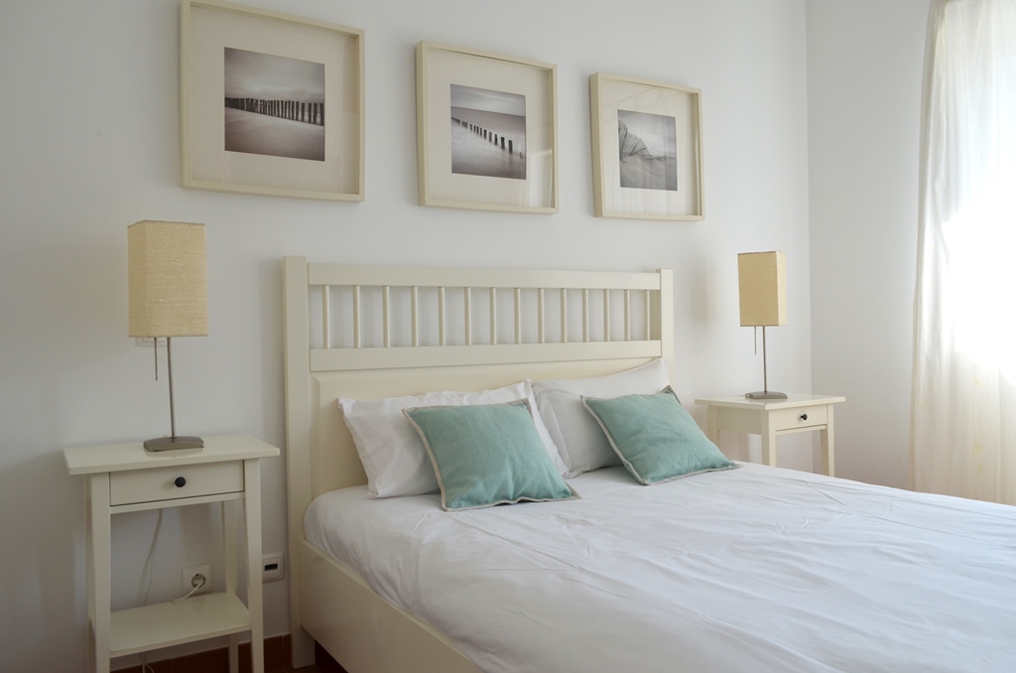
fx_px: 760
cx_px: 508
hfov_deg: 67.5
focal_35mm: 27
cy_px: 336
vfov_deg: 47.7
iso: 200
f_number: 6.3
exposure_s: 1/160
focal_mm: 18
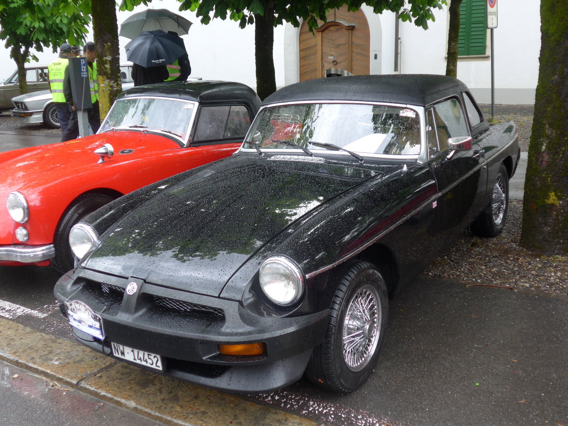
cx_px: 284
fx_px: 640
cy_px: 213
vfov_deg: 36.8
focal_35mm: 39
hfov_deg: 47.9
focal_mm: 8
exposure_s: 1/60
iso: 100
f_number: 2.5
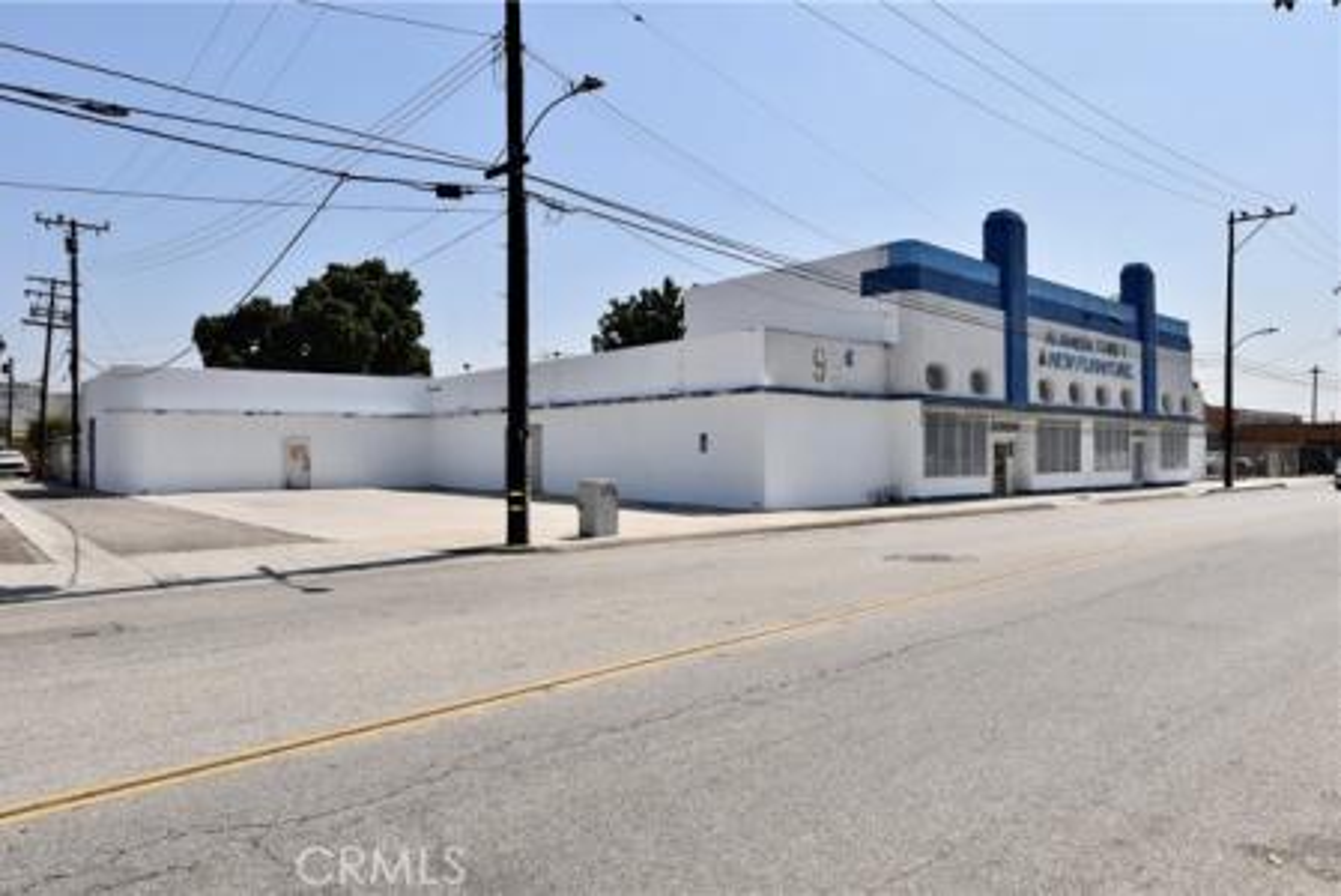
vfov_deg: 51.4
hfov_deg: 71.5
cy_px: 448
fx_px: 932
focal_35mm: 25
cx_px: 670
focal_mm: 25
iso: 100
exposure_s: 1/200
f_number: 13
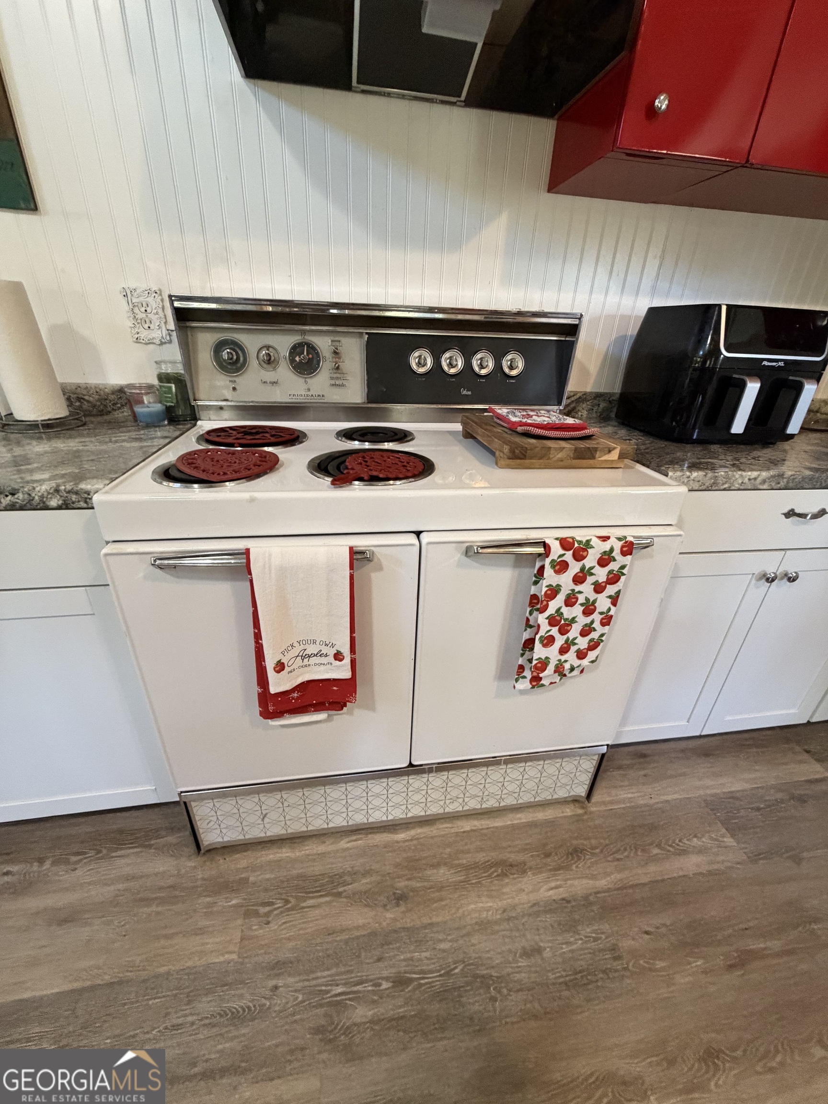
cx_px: 414
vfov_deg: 102.1
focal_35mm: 14
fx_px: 446
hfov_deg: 85.7
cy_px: 552
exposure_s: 1/60
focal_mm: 2.22
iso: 500
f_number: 2.2
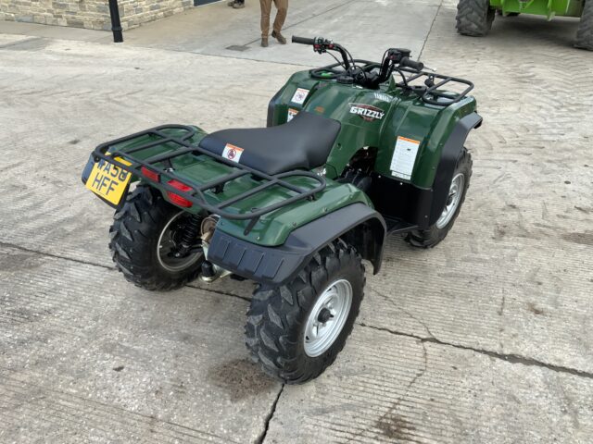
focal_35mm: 29
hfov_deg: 61.7
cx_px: 296
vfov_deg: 48.2
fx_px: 497
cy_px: 222
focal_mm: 3
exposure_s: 1/220
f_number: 1.8
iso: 16
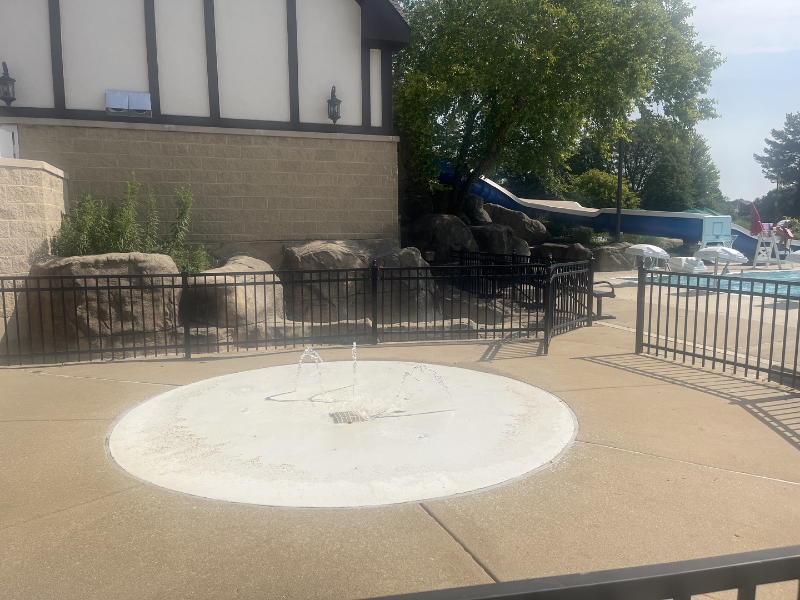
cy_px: 300
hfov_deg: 67.3
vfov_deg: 53.1
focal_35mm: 26
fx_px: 601
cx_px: 400
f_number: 1.6
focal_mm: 5.1
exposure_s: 1/6173
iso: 50
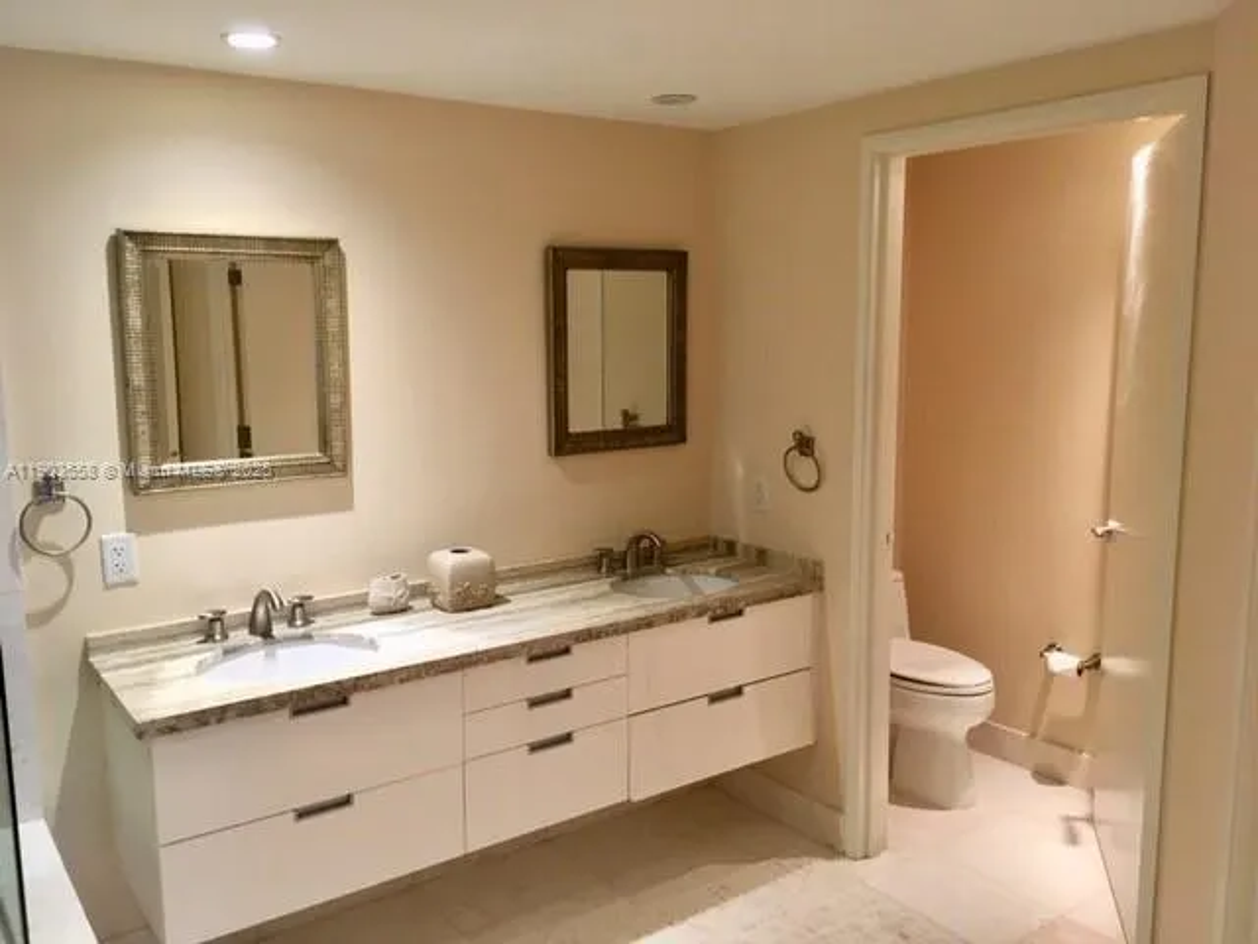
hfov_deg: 61.7
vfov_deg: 48.2
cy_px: 472
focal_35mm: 29
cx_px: 629
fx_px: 1054
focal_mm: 4.15
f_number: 2.2
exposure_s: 1/30
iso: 100
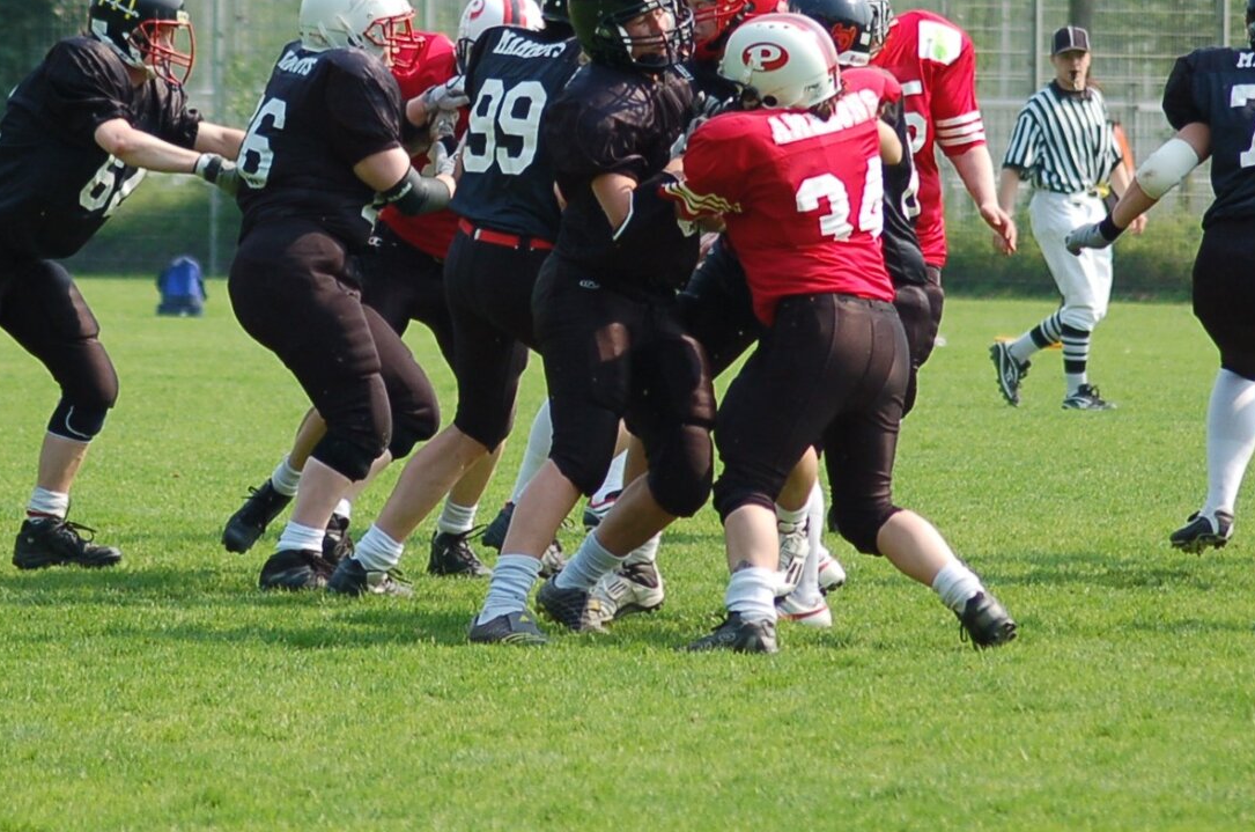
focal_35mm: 365
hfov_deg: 5.7
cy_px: 46
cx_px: 526
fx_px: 12700
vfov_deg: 3.7
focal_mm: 120
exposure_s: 1/1000
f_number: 4.2
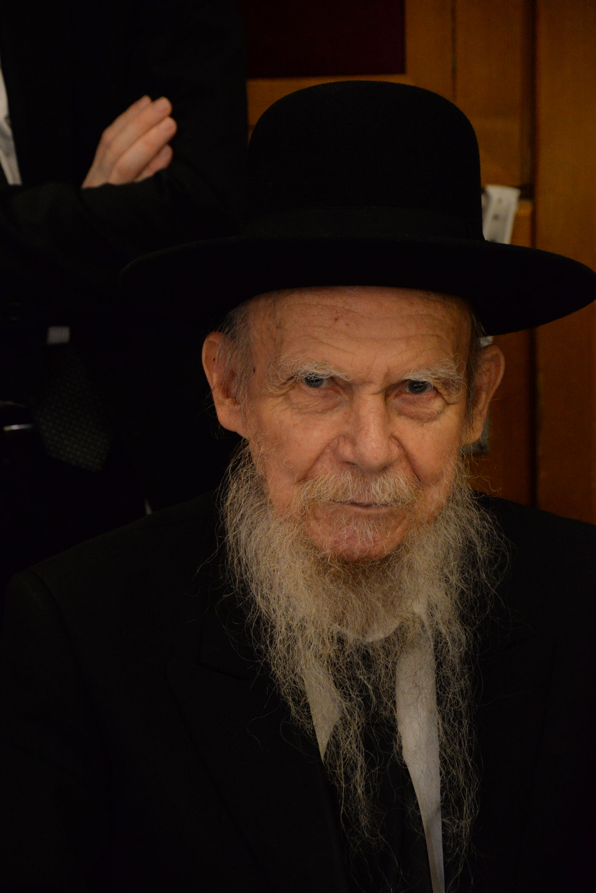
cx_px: 298
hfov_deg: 13.7
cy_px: 446
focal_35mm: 100
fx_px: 2481
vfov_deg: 20.4
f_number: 7.1
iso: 5000
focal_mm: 100
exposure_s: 1/200
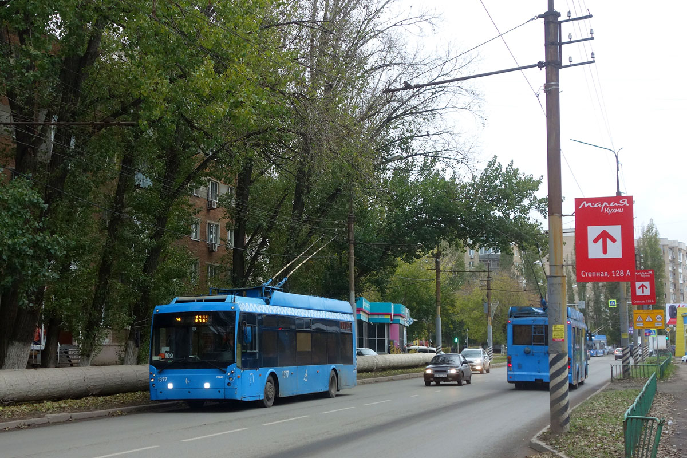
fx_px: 763
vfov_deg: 33.4
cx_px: 344
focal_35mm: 40
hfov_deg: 48.5
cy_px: 229
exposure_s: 1/250
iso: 320
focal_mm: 14.75
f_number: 3.2
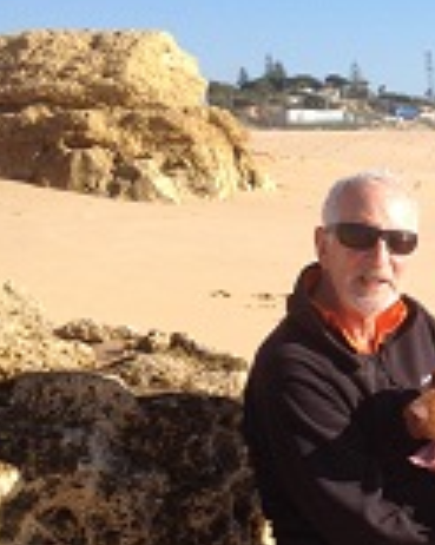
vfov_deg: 21.5
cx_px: 523
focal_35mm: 89
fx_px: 1434
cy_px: 290
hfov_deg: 16.5
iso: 50
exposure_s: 1/1783
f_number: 2.4
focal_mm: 4.28
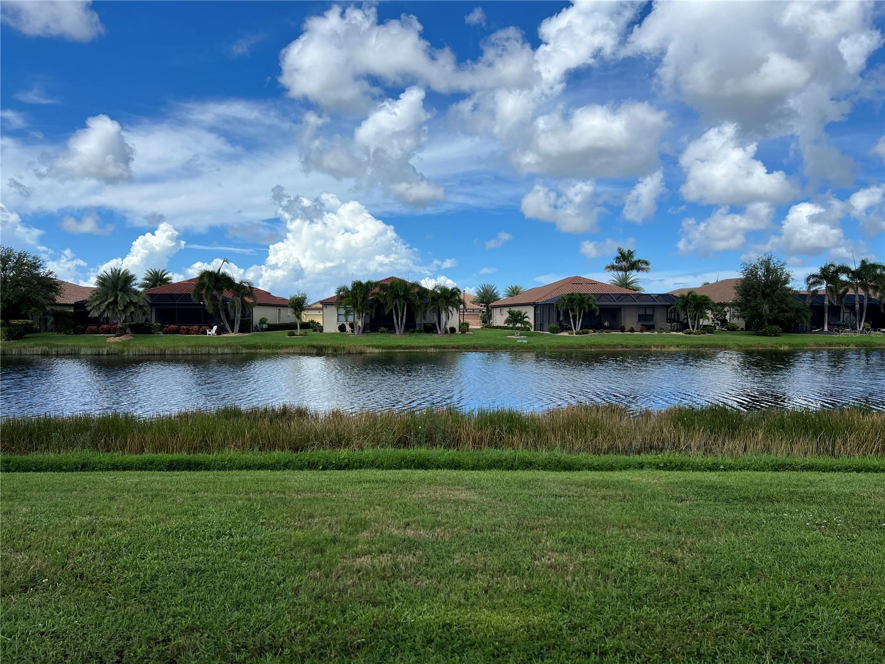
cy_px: 332
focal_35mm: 26
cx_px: 442
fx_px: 665
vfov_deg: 53.1
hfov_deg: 67.3
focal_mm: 5.7
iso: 50
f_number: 1.5
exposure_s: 1/5882
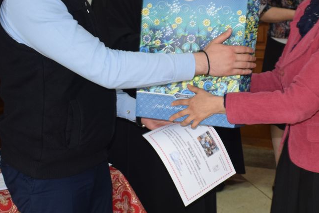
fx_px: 603
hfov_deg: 29.4
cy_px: 100
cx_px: 218
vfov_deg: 20.0
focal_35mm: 68
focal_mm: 18
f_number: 4
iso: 800
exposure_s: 1/60
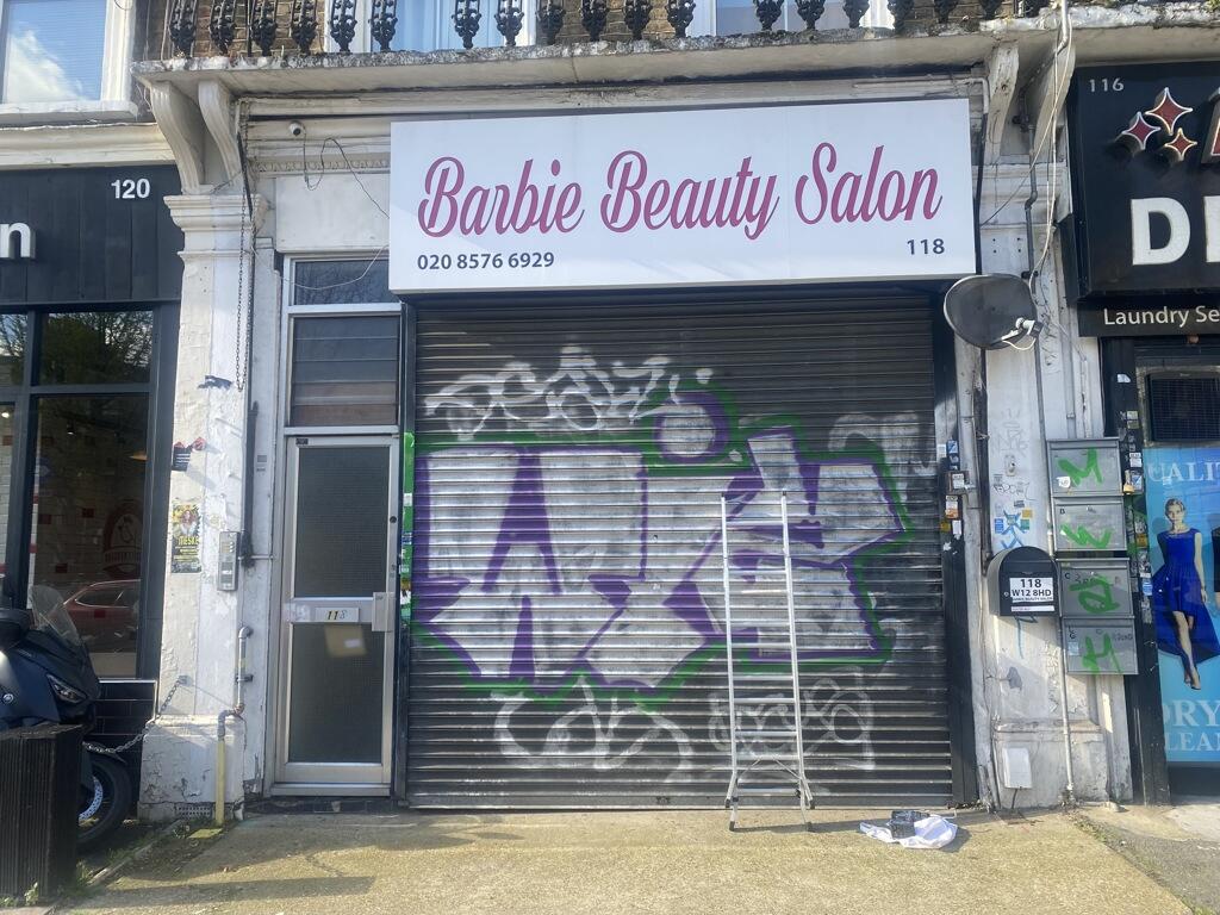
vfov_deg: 53.1
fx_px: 916
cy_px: 458
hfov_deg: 67.3
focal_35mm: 26
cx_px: 610
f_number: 1.8
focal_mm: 4.25
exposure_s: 1/591
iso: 32
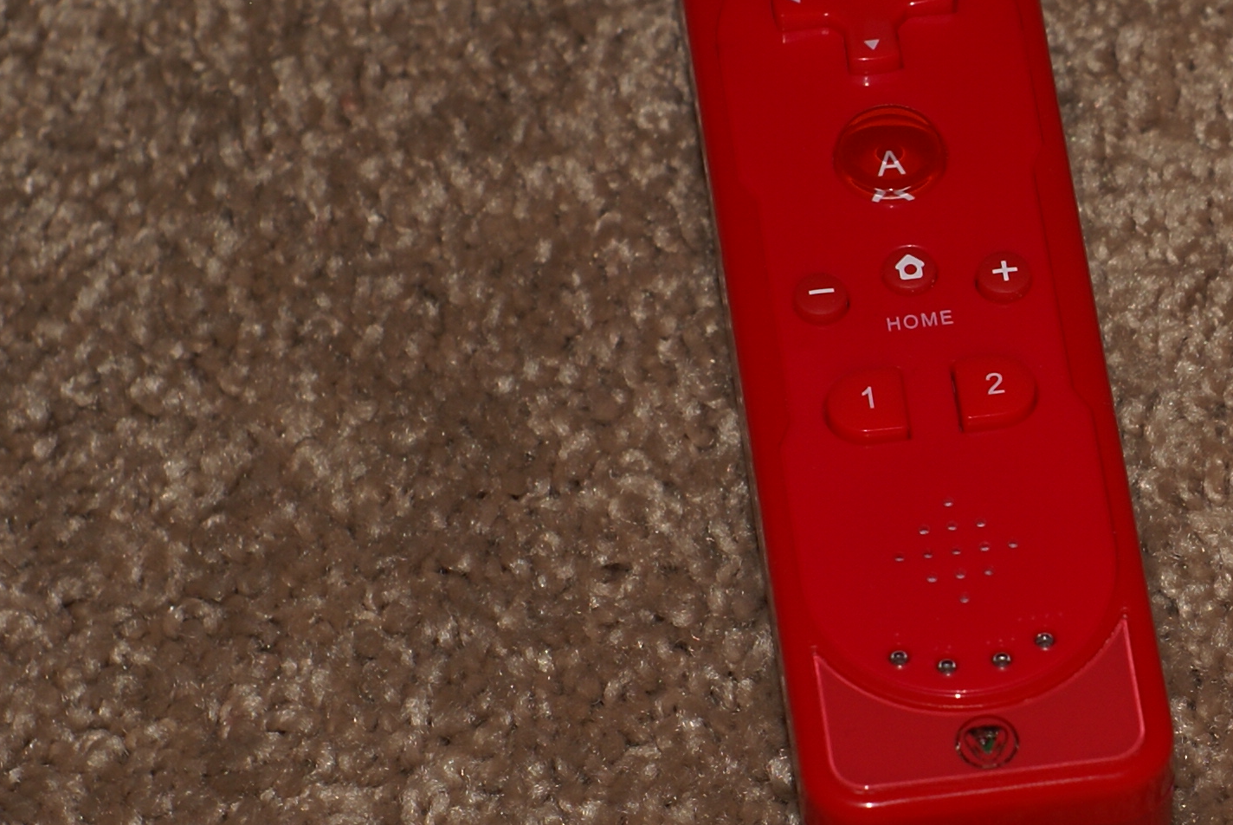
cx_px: 1234
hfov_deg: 10.0
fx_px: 6995
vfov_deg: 6.8
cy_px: 428
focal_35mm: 204
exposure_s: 1/80
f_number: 5.6
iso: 100
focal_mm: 50
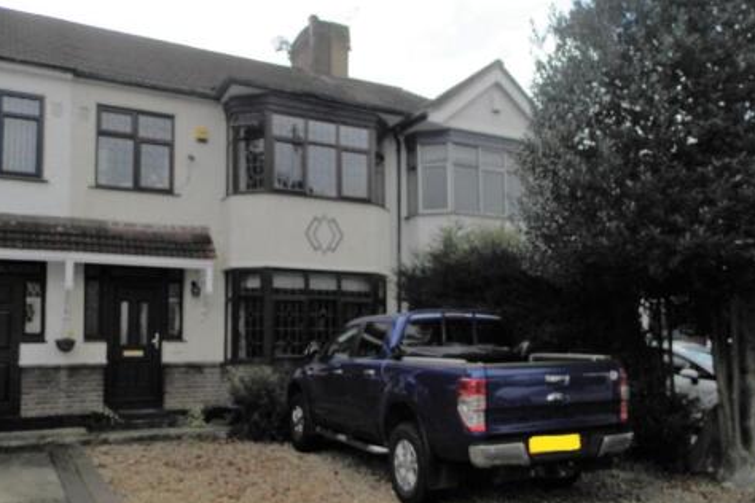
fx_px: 671
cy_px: 295
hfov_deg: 58.7
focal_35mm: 32
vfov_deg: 41.0
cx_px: 397
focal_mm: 4.5
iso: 80
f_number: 8.7
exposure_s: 1/200
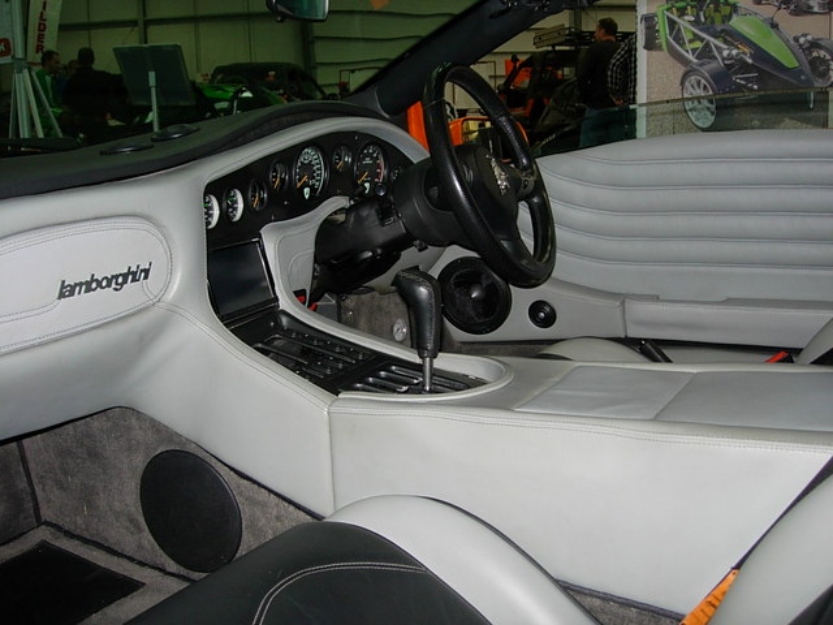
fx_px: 914
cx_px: 416
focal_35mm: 38
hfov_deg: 49.0
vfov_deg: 37.7
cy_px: 312
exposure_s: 1/64
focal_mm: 7.8
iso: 79
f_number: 2.8
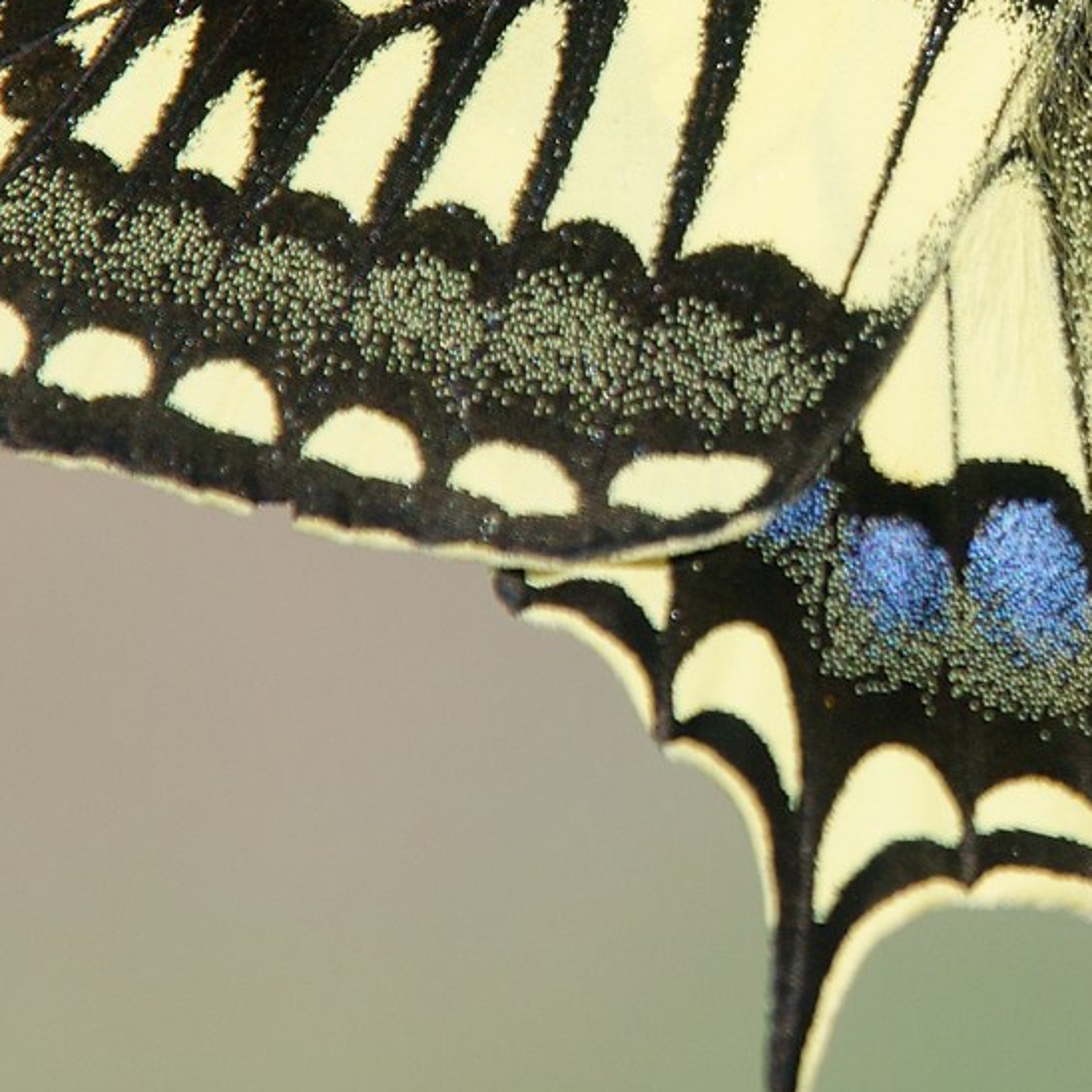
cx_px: 1383
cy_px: -55
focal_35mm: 1671
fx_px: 59639
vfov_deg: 1.0
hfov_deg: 1.0
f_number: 6.3
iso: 320
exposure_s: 1/2000
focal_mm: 300
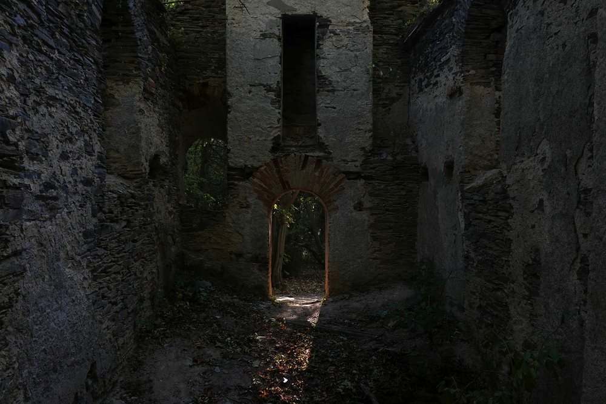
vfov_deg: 43.6
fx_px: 505
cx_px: 303
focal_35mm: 30
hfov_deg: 61.9
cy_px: 202
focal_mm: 11.06
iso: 125
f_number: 5.6
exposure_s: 1/30
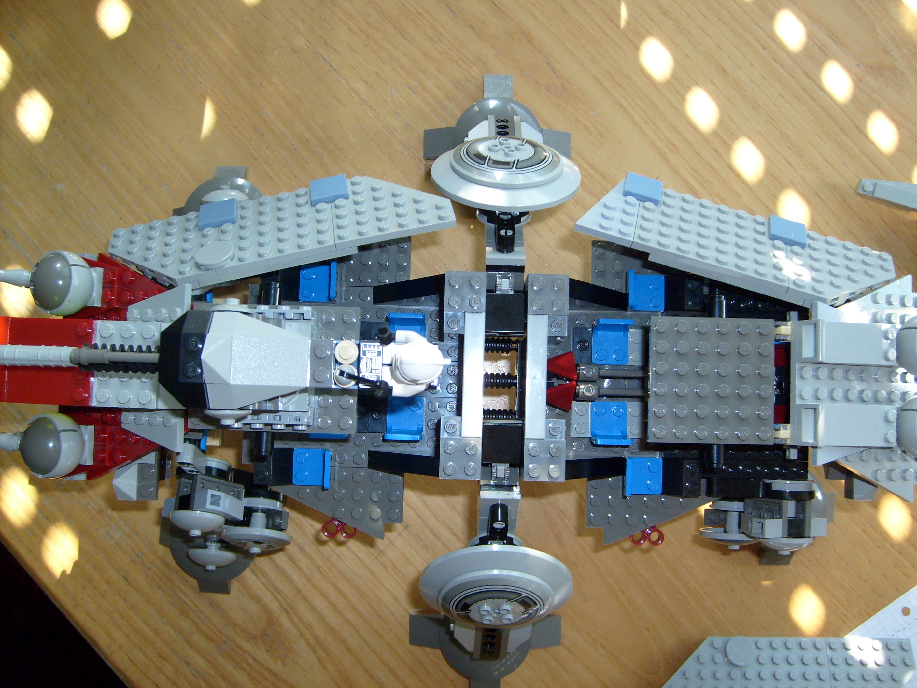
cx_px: 458
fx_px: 927
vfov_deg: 40.7
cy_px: 344
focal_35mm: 35
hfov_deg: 52.6
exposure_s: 1/45
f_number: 2.8
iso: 100
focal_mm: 5.8
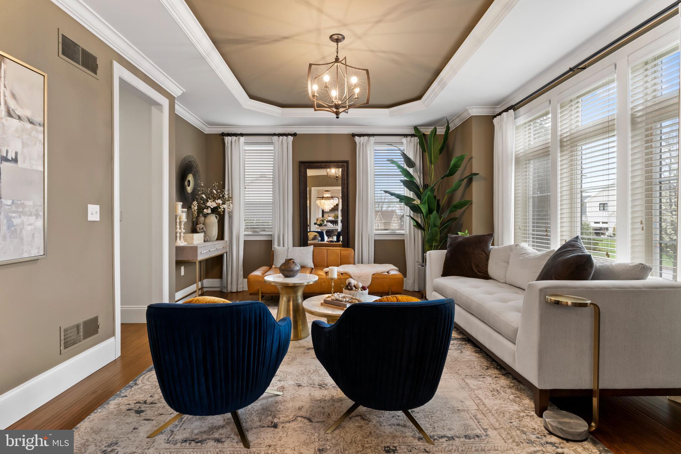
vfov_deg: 67.4
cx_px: 340
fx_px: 340
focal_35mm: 18
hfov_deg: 90.0
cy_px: 227
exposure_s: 1/6
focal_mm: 18
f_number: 7.1
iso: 400
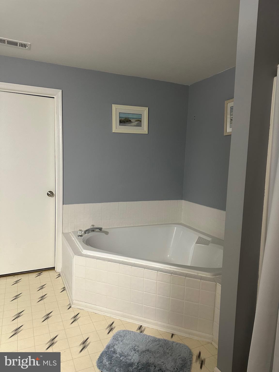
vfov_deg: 71.6
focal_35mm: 24
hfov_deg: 56.8
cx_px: 140
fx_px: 258
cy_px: 186
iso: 400
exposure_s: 1/60
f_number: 1.78
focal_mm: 6.86
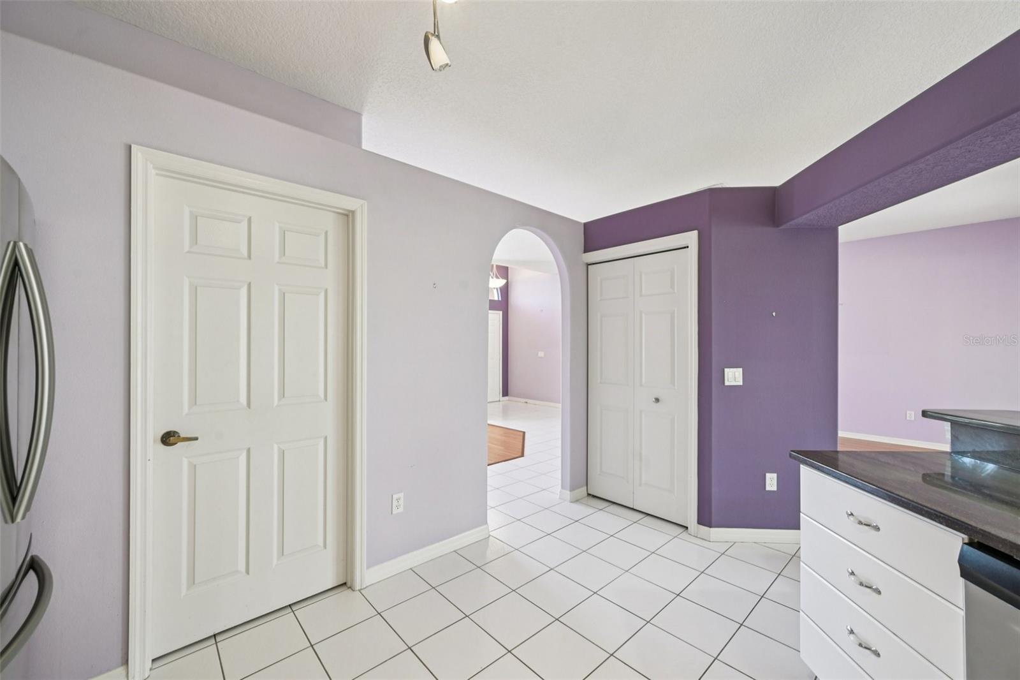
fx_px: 397
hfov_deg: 104.3
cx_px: 510
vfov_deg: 81.2
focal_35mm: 14
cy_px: 340
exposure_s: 1/15
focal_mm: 14
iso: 400
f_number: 8
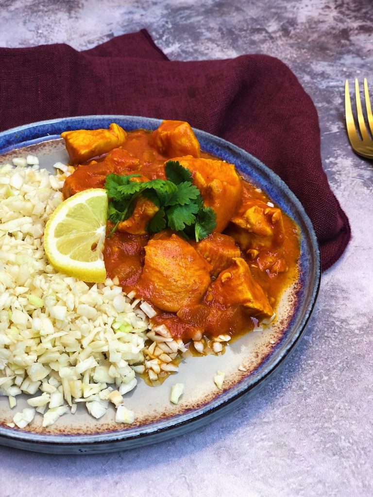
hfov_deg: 28.0
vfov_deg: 36.8
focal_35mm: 52
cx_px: 186
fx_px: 747
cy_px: 248
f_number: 2.4
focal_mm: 6
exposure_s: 1/60
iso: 32
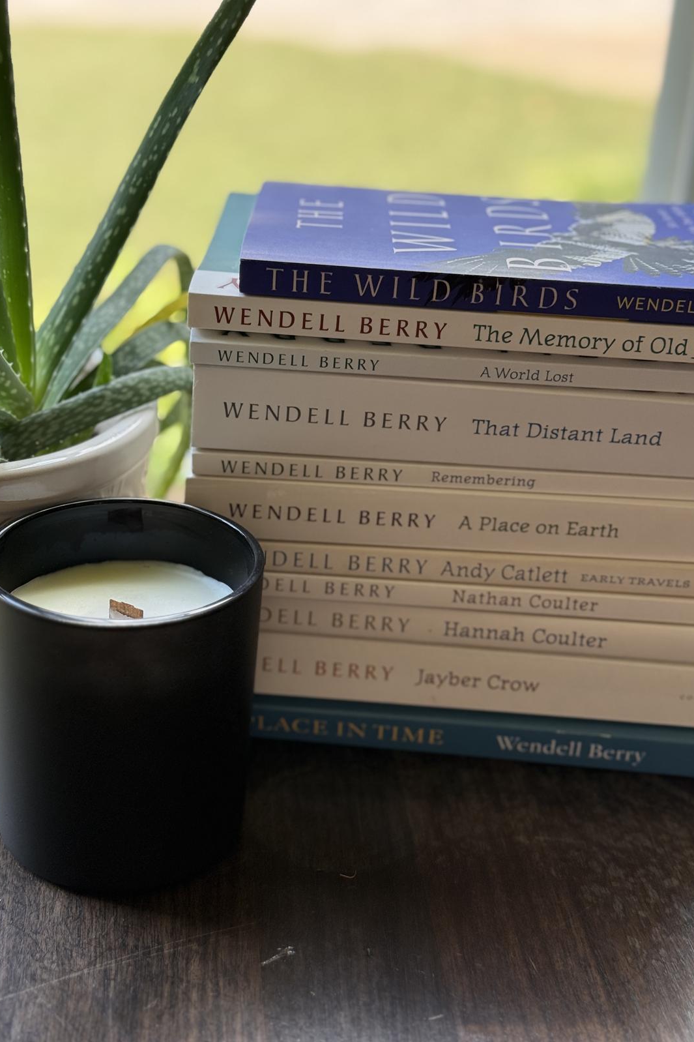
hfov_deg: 27.0
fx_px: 1446
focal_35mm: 50
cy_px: 521
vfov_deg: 39.6
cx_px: 332
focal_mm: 6.76
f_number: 1.78
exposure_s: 1/171
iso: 64
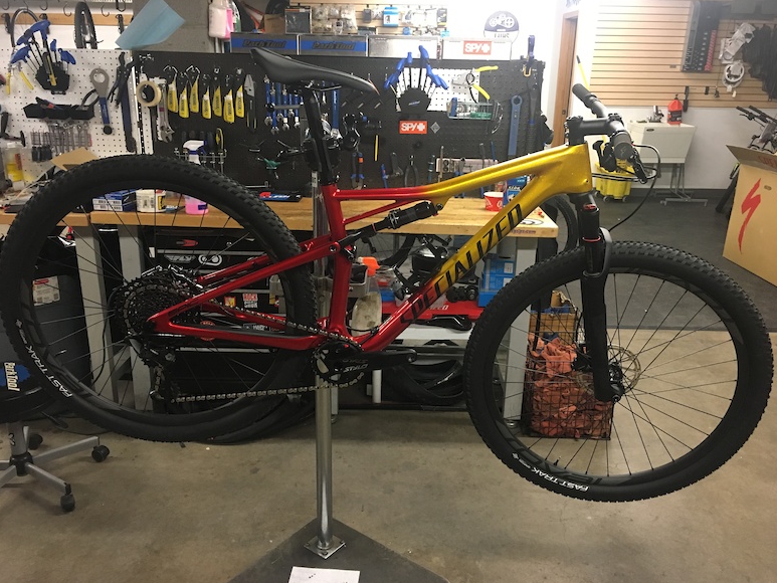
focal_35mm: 30
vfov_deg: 46.8
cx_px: 393
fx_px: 673
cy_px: 295
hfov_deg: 60.0
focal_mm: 4.15
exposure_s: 1/30
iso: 160
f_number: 2.2
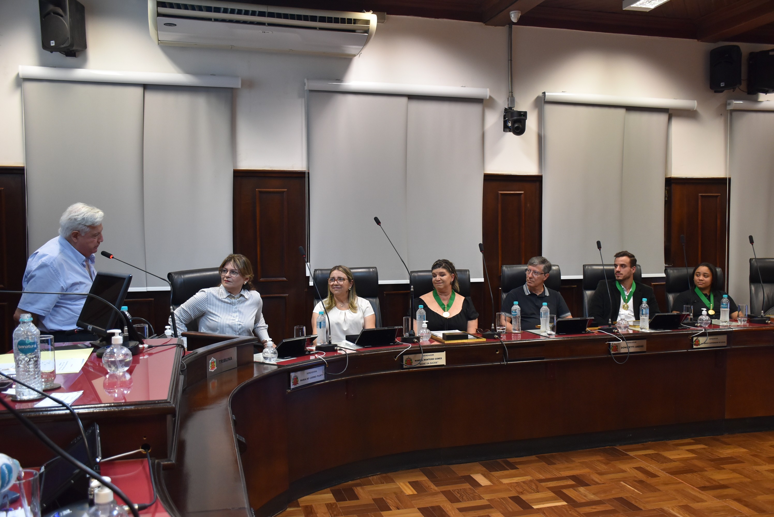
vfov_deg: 40.0
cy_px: 258
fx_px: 710
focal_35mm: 33
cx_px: 387
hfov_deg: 57.2
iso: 1000
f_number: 3.5
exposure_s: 1/60
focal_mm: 22
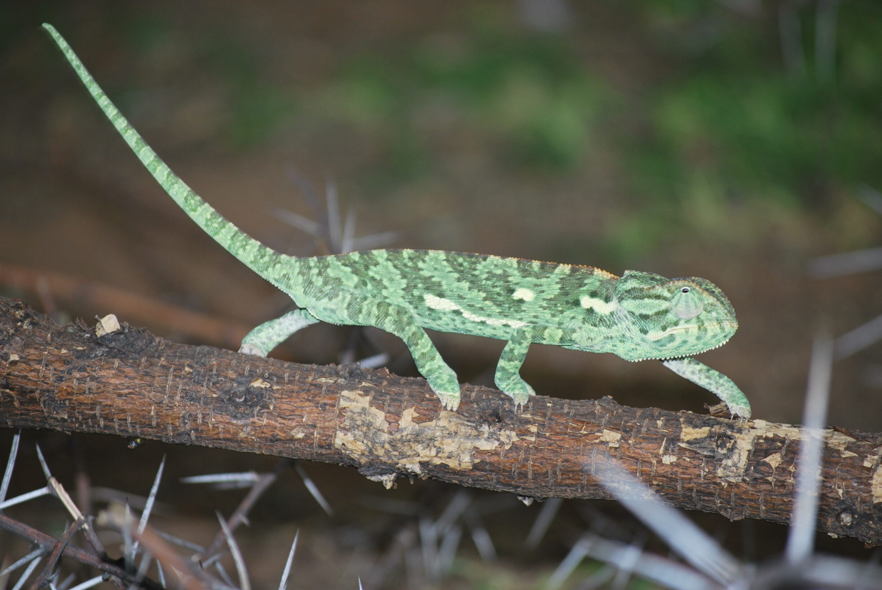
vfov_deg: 7.2
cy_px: 288
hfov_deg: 10.7
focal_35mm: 192
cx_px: 453
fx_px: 4710
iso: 200
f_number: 5
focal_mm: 122
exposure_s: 1/60
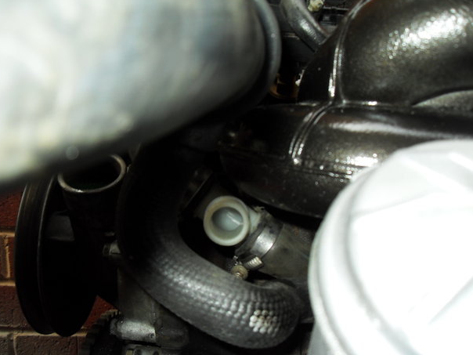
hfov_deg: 51.3
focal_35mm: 36
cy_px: 186
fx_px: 492
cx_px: 226
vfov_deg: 39.6
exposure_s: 1/45
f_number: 2.8
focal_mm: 6.3
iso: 100
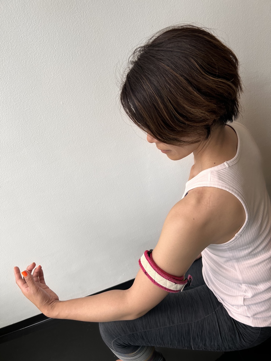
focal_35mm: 26
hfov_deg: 53.1
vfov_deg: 67.3
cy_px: 180
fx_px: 271
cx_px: 136
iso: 40
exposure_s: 1/189
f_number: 1.5
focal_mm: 5.7
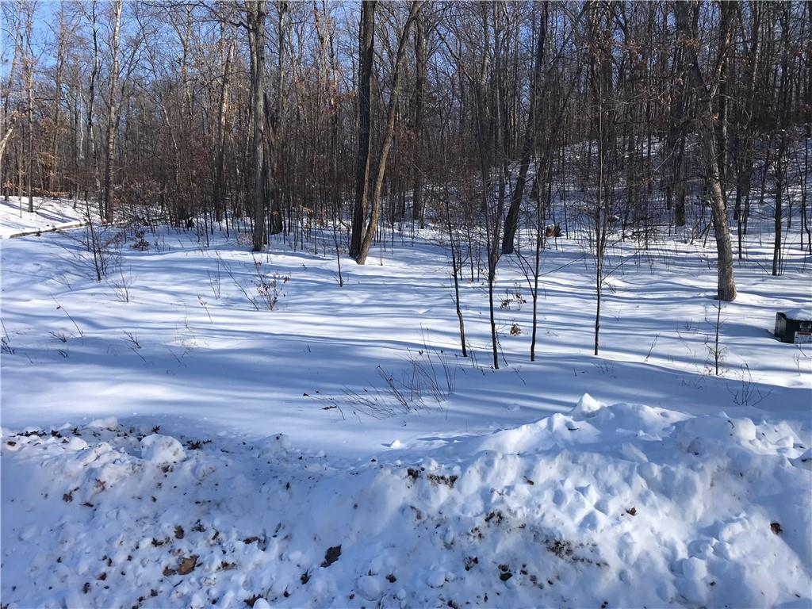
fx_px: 657
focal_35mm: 28
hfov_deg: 63.4
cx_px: 406
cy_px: 304
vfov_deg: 49.7
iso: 20
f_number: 1.8
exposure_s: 1/2227
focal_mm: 3.99
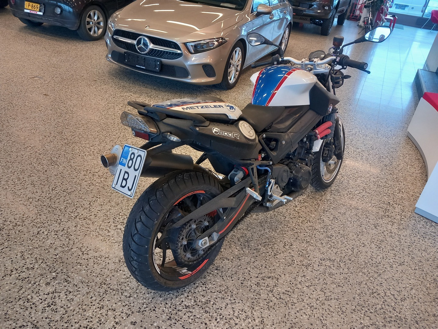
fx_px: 342
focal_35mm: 27
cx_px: 219
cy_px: 164
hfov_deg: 65.3
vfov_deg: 51.4
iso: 160
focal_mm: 4
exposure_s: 1/50
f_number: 1.8
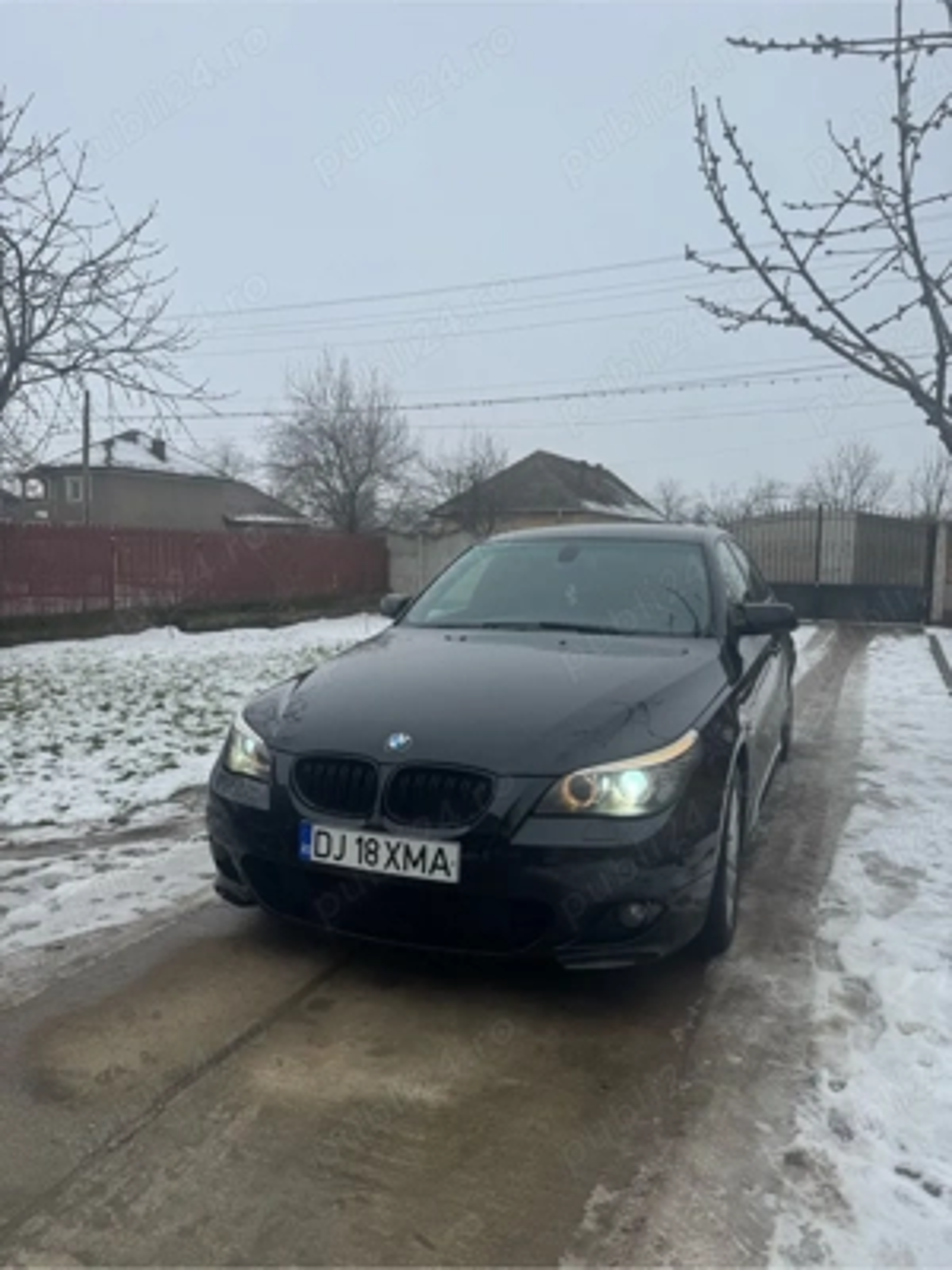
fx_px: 880
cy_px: 635
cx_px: 476
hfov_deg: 56.8
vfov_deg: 71.6
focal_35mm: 24
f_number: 1.78
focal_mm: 6.76
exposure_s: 1/1923
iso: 80
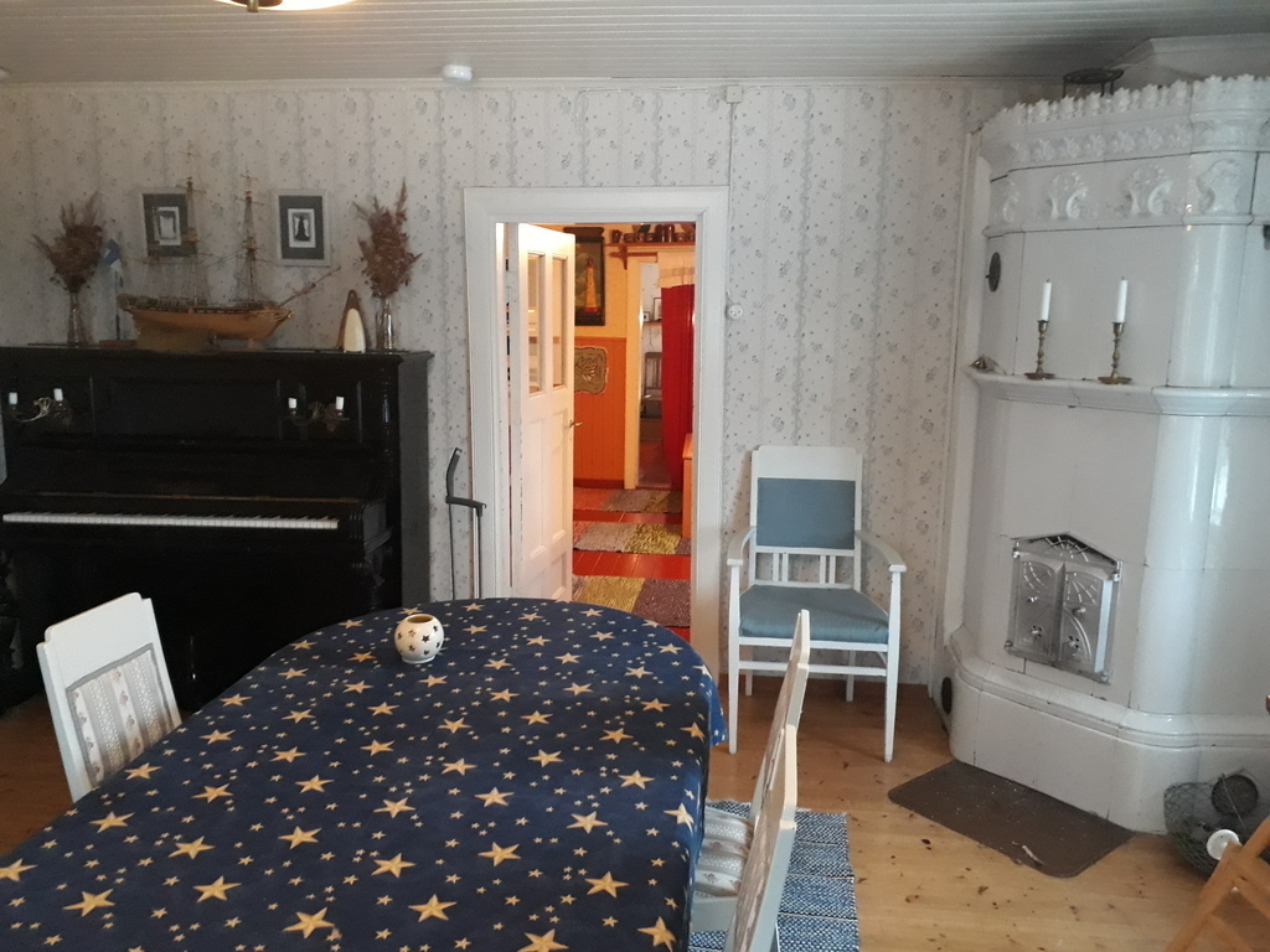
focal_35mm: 27
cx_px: 635
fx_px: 991
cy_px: 476
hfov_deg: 65.3
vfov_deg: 51.4
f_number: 1.9
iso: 400
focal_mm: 3.6
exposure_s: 1/17
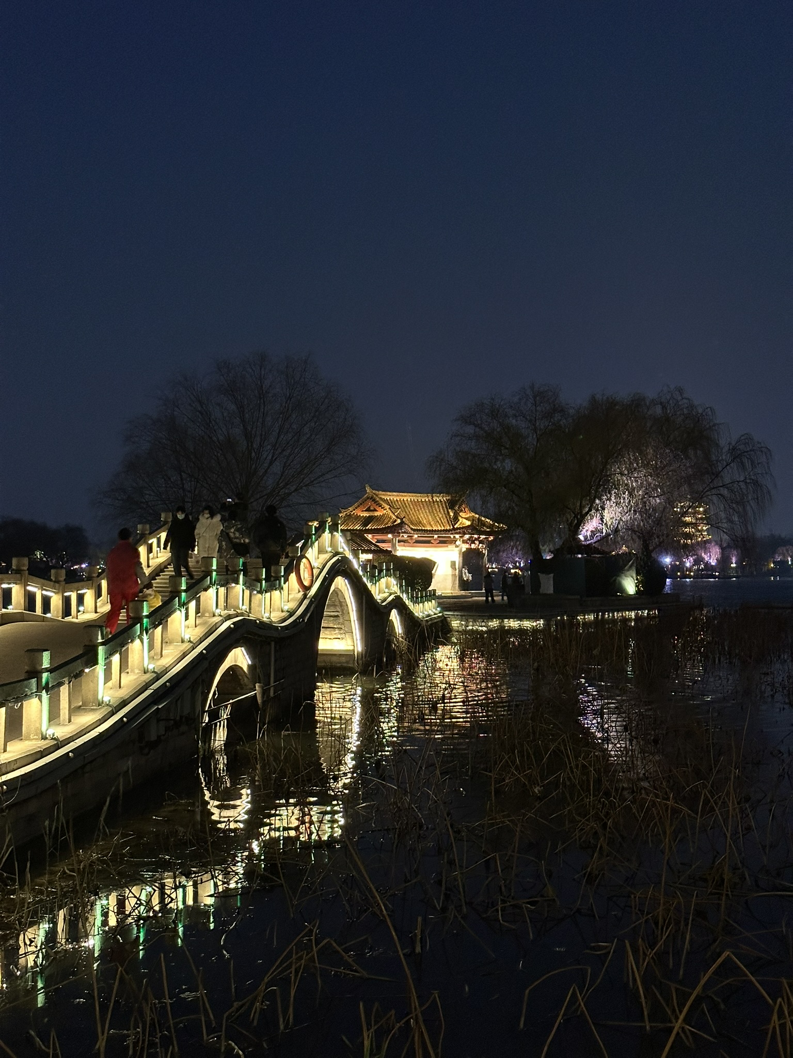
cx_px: 396
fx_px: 1466
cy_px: 529
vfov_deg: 39.7
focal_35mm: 48
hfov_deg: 30.3
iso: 320
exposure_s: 1/40
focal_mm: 6.86
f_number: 1.78
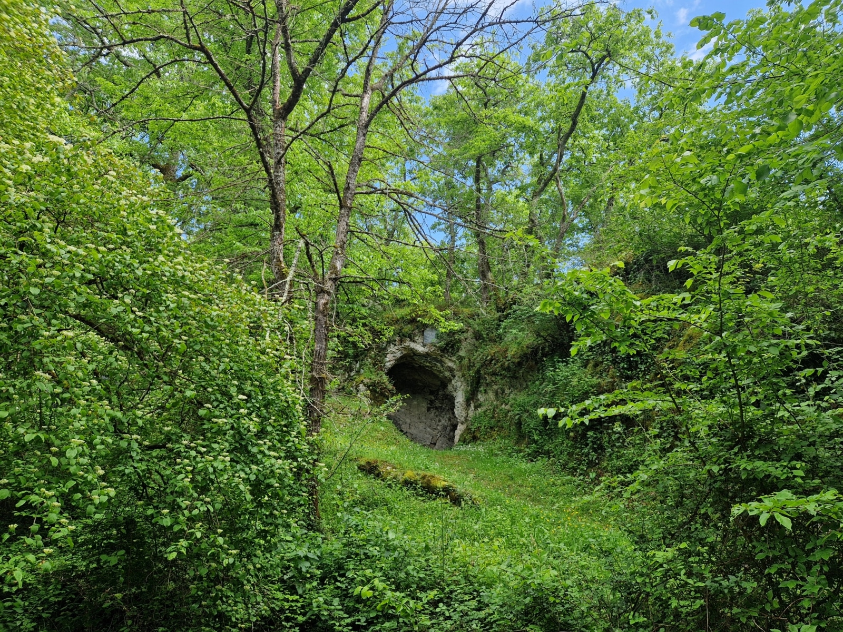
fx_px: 560
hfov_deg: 73.9
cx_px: 422
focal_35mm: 23
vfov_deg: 58.9
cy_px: 316
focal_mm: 5.4
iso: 50
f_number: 1.8
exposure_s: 1/350
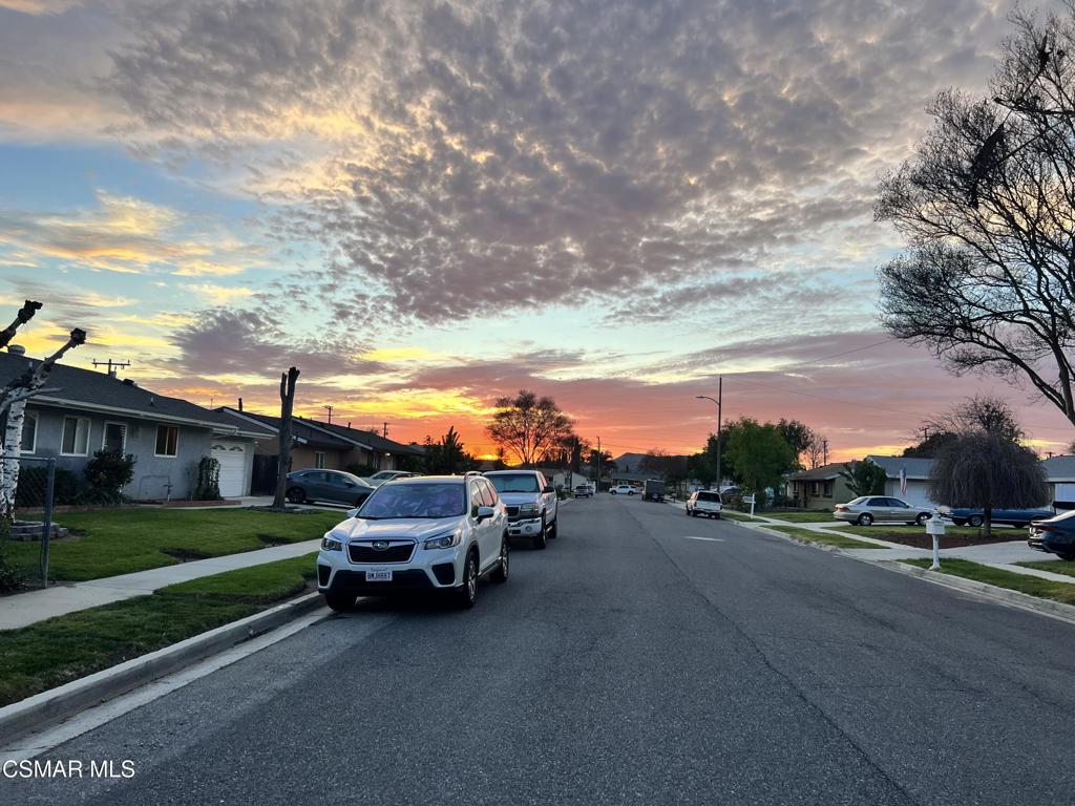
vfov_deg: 53.1
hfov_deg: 67.3
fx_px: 807
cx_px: 538
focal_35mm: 26
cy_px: 403
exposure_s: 1/219
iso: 40
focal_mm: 5.7
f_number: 1.5
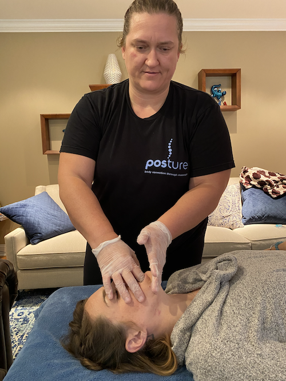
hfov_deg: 53.0
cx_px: 143
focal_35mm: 26
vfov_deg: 67.3
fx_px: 287
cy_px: 190
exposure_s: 1/40
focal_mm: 4.25
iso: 500
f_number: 1.8
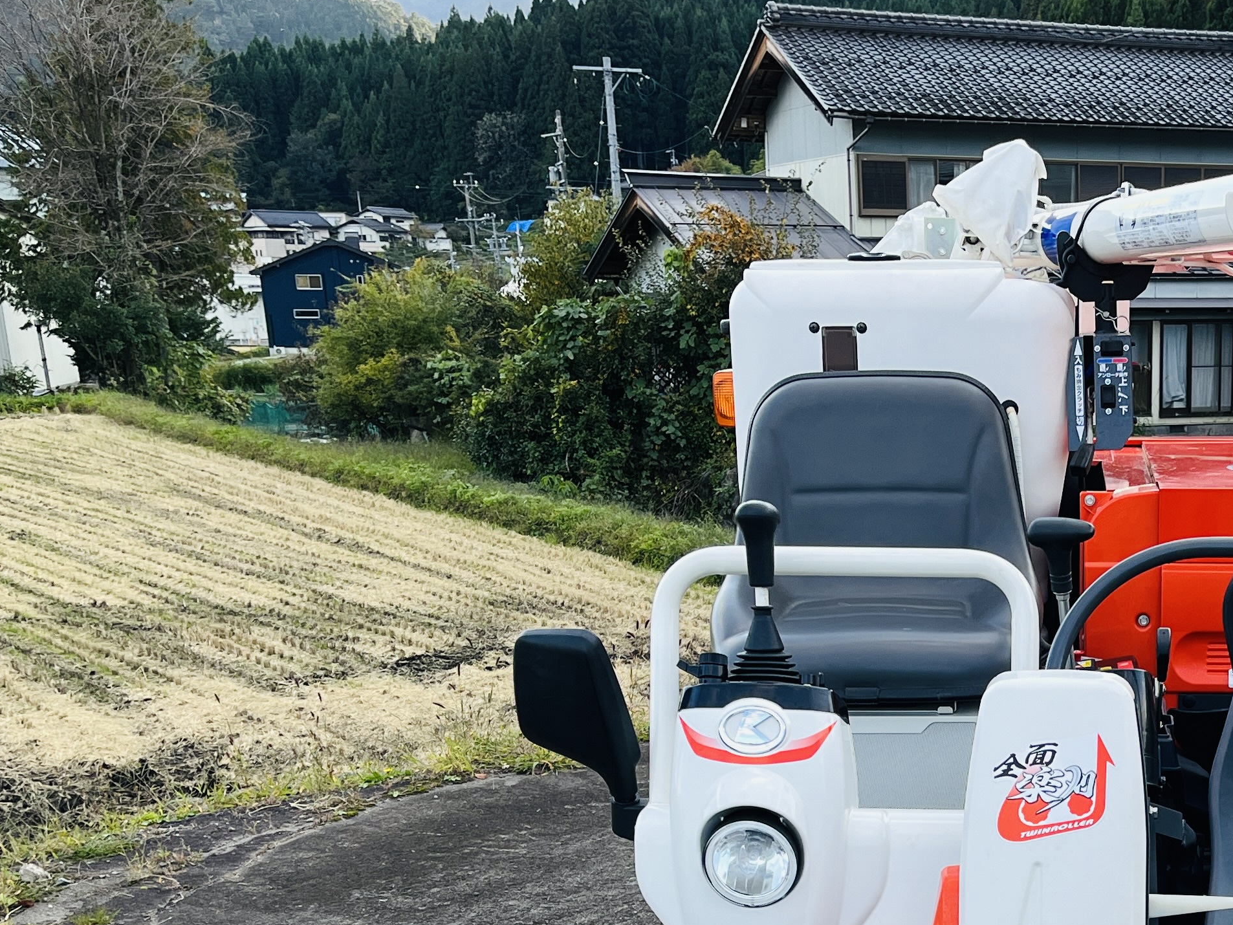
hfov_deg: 33.3
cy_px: 970
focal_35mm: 55
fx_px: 1959
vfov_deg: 25.0
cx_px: 1083
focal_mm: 5.1
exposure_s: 1/404
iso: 50
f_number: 1.6
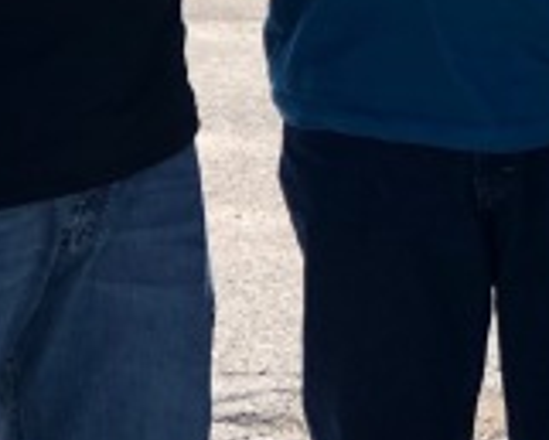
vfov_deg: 5.2
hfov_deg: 6.4
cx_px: 958
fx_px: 4780
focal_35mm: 294
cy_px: -438
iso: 20
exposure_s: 1/379
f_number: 2.8
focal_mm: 6.6
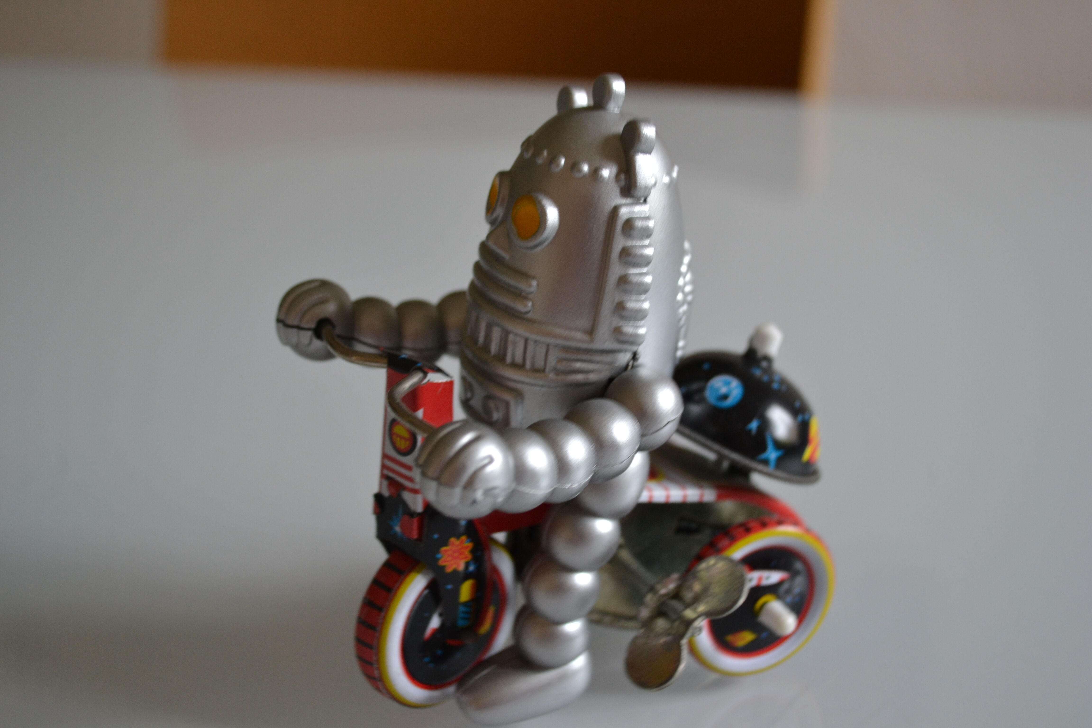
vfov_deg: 28.1
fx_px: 1456
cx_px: 546
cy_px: 364
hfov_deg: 41.1
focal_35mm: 48
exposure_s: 1/30
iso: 400
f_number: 4.8
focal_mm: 32
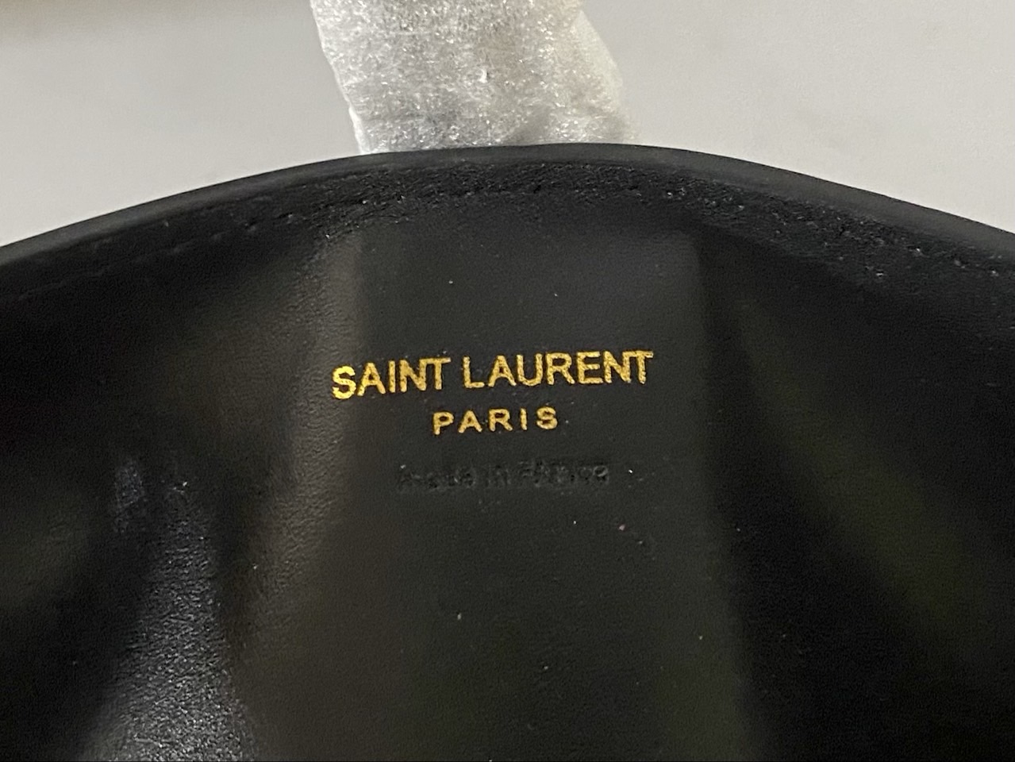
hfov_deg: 67.3
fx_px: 763
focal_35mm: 26
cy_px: 381
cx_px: 508
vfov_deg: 53.1
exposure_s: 1/30
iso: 640
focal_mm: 4.25
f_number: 1.8
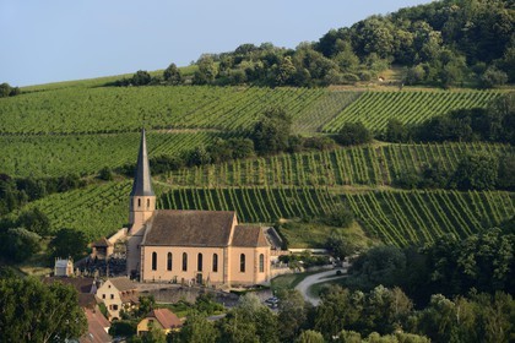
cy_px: 172
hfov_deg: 11.1
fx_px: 2646
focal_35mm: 185
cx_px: 258
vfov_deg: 7.4
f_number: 9
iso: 200
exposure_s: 1/250
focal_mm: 185
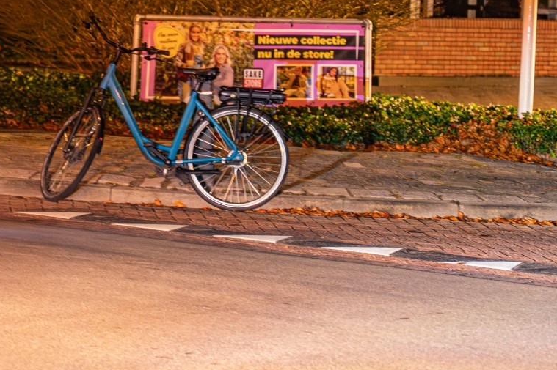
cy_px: 112
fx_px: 2737
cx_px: 124
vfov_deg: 7.7
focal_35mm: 177
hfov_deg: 11.6
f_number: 2.8
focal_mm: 70
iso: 10000
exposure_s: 1/20
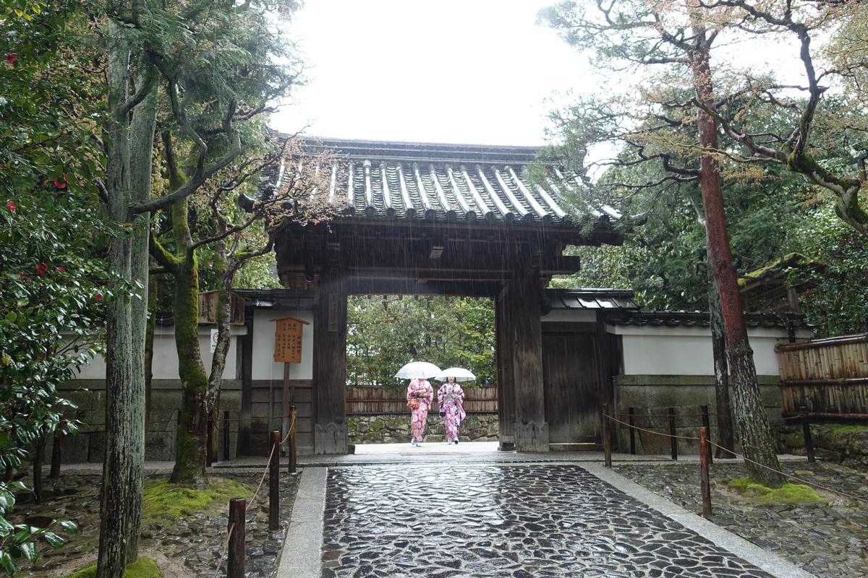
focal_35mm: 29
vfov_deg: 45.0
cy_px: 289
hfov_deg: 63.7
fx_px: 699
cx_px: 434
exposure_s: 1/80
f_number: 3.2
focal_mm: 10.6
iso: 125
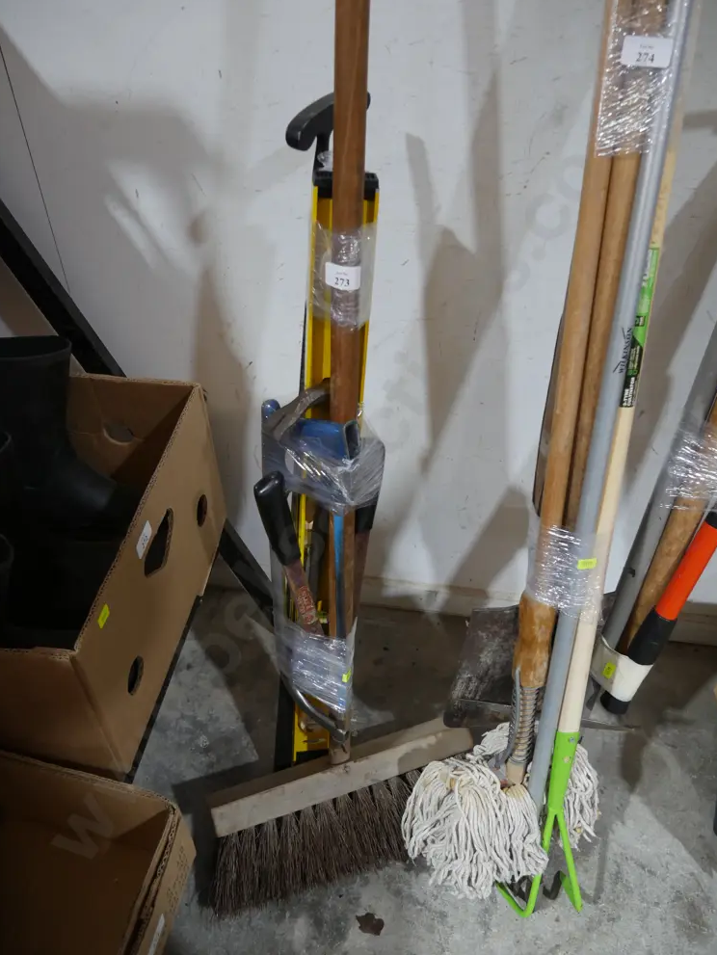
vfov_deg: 58.3
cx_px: 362
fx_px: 856
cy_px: 463
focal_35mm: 31
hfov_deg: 45.5
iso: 640
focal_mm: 15
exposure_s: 1/60
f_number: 3.6
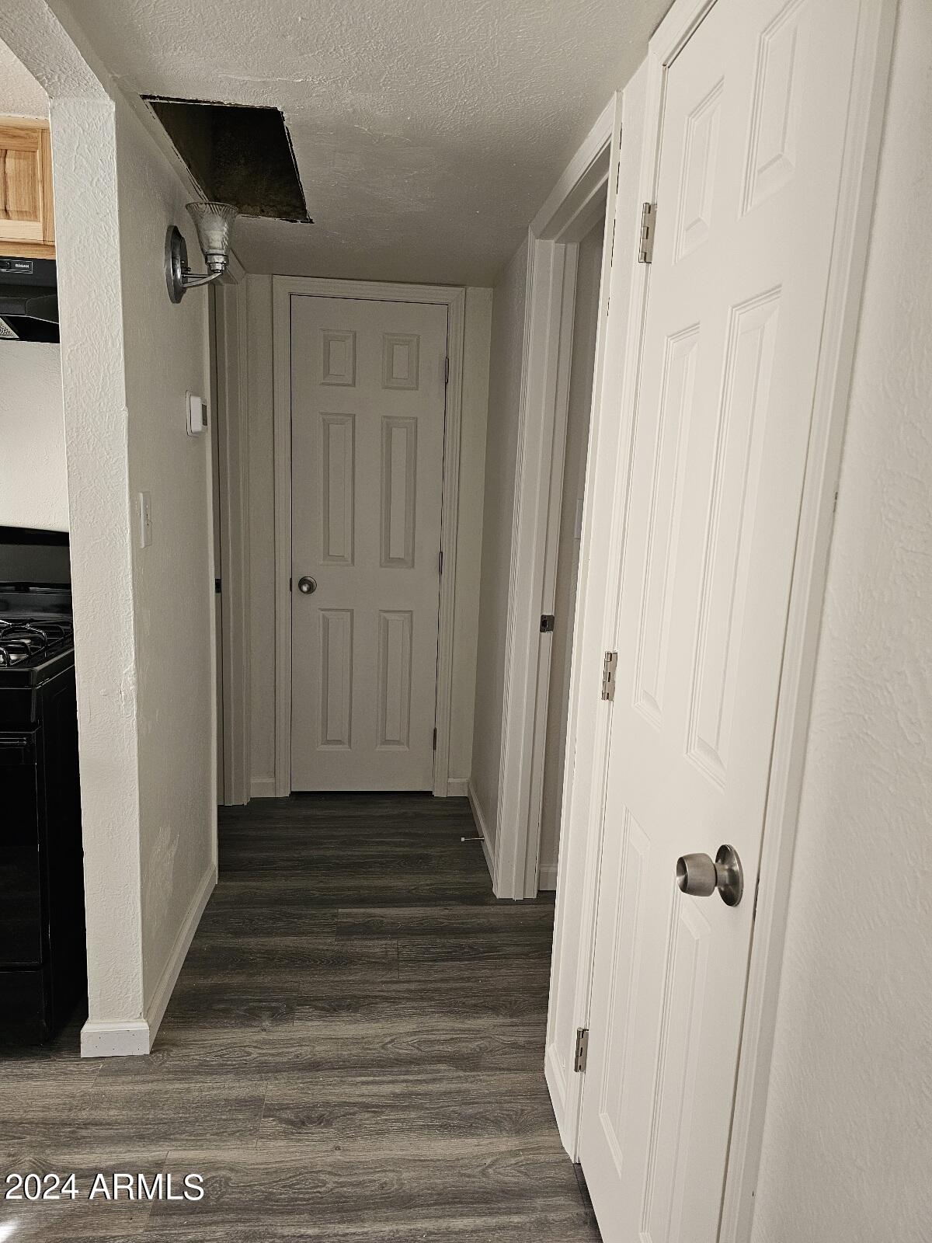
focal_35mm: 23
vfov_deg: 73.9
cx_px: 466
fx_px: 826
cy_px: 622
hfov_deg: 58.9
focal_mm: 6.3
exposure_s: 1/120
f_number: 1.7
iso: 400
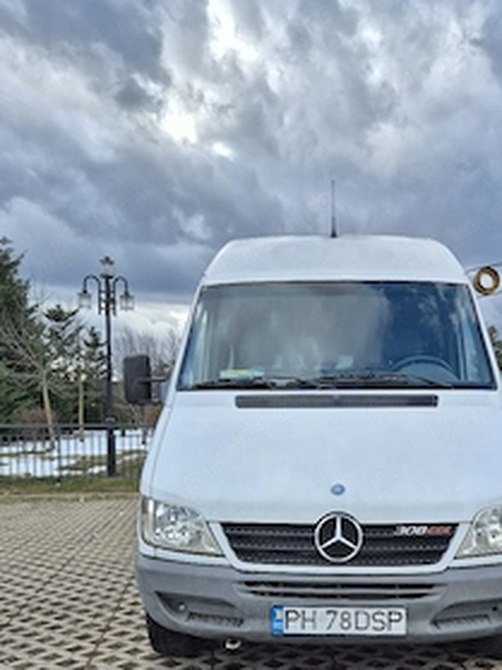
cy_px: 463
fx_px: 639
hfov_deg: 42.7
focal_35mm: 33
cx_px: 305
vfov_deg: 53.9
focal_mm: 5.4
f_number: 1.8
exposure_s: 1/909
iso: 25
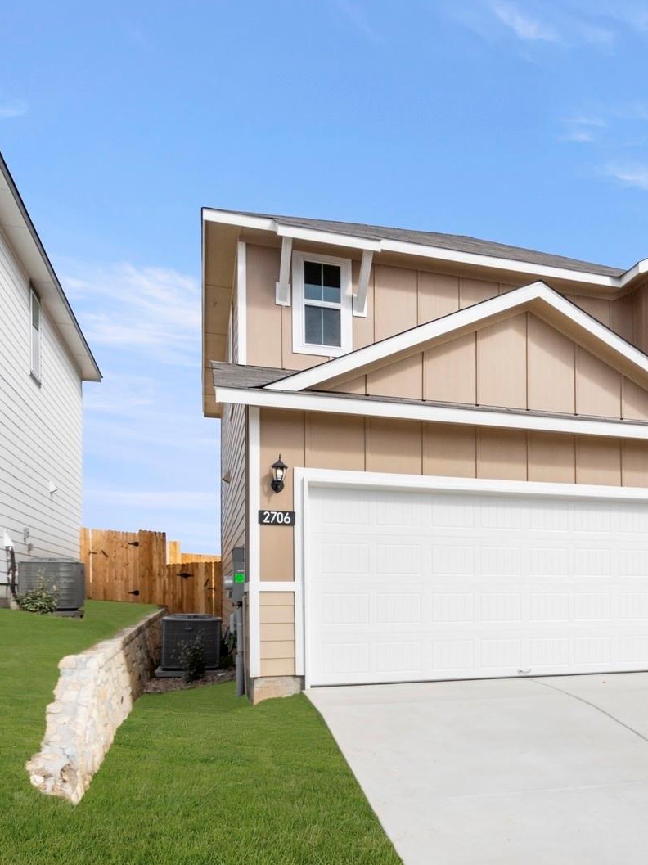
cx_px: 525
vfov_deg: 58.4
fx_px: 774
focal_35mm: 31
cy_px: 436
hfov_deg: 43.2
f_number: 8
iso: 400
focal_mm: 14
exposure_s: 1/640
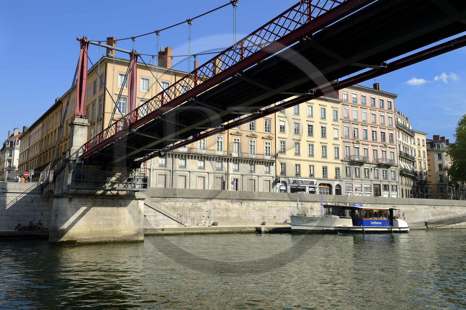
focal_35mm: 31
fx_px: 401
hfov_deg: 60.3
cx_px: 233
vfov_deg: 42.3
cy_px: 155
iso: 100
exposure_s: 1/320
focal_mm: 31
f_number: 7.1
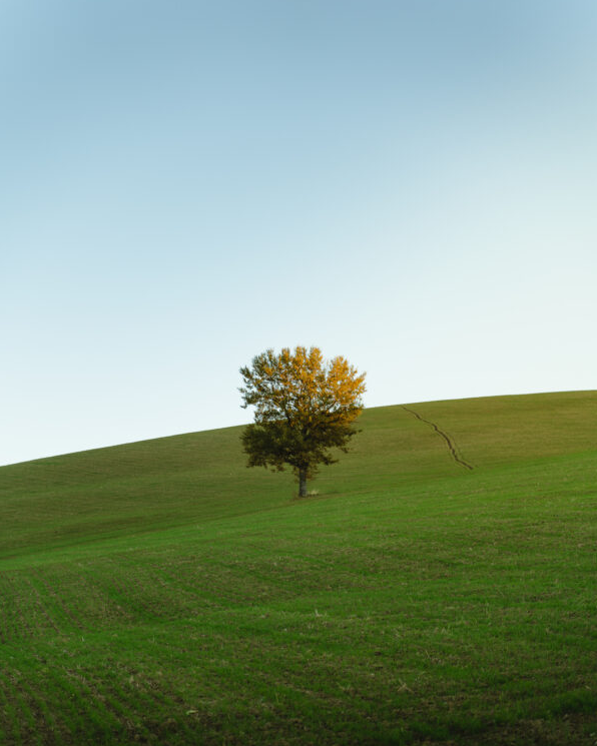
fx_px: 1877
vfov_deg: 22.5
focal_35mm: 85
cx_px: 298
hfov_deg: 18.1
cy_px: 413
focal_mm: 75
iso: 200
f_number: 3.2
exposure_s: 1/500
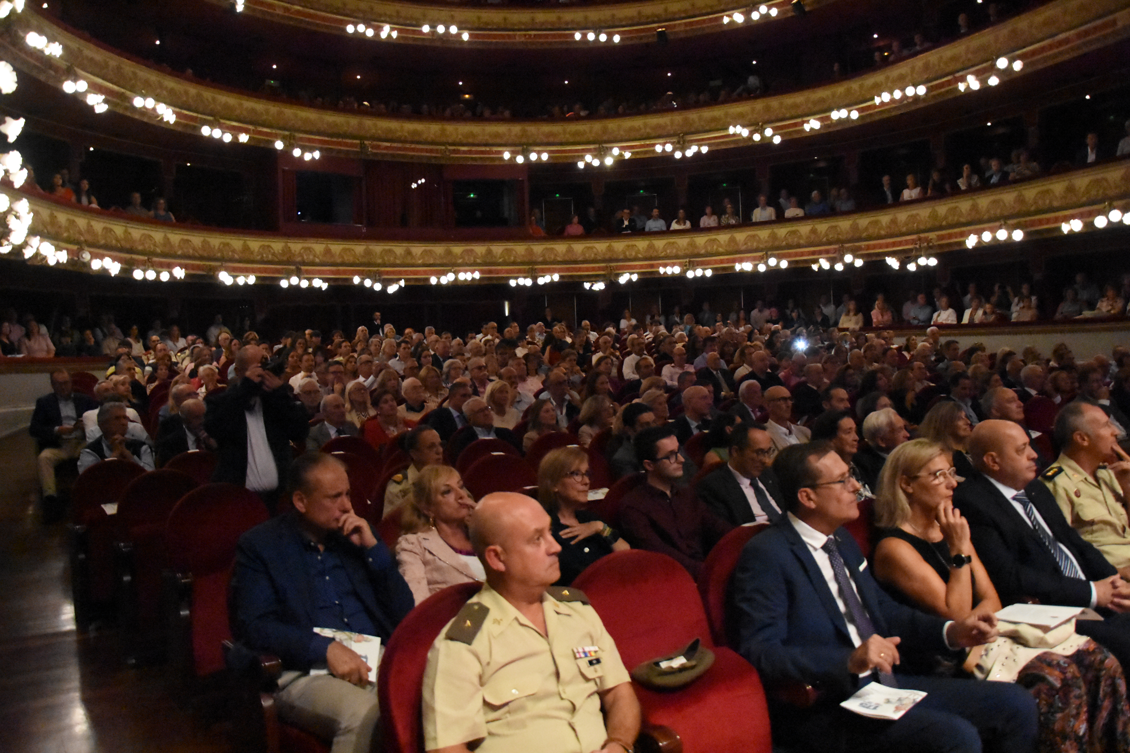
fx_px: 847
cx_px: 565
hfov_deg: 67.4
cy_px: 376
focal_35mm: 27
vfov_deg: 47.9
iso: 18000
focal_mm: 18
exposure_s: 1/200
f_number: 3.5
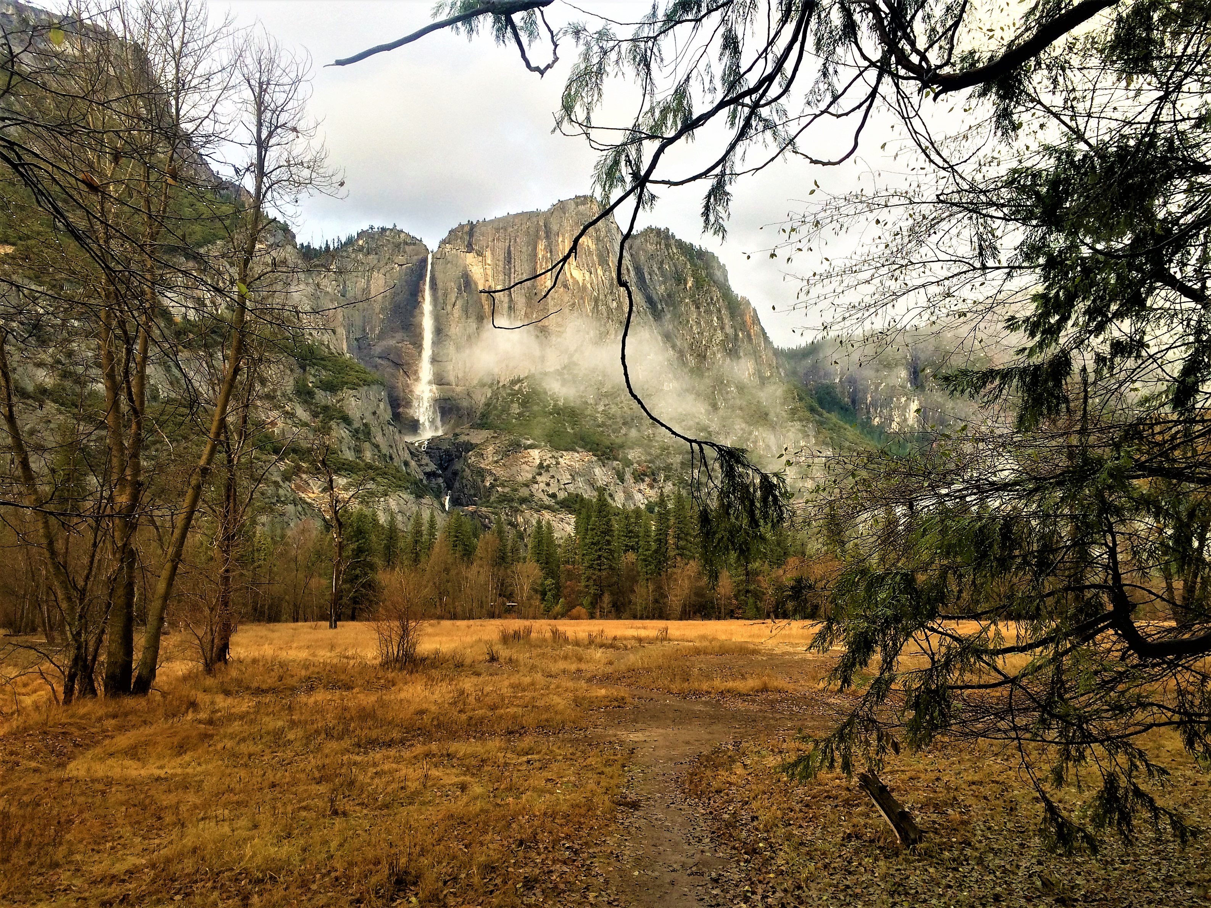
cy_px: 454
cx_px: 606
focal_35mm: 29
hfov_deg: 61.7
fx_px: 1015
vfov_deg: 48.2
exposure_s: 1/128
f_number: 2.2
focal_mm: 4.15
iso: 32
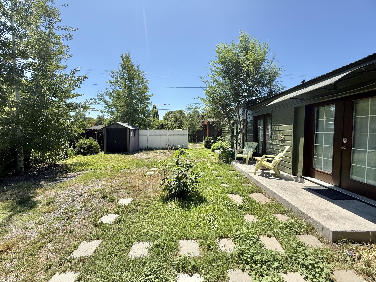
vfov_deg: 85.7
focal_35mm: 14
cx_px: 188
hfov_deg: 102.1
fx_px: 152
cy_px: 141
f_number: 2.2
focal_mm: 2.22
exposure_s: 1/1259
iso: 50
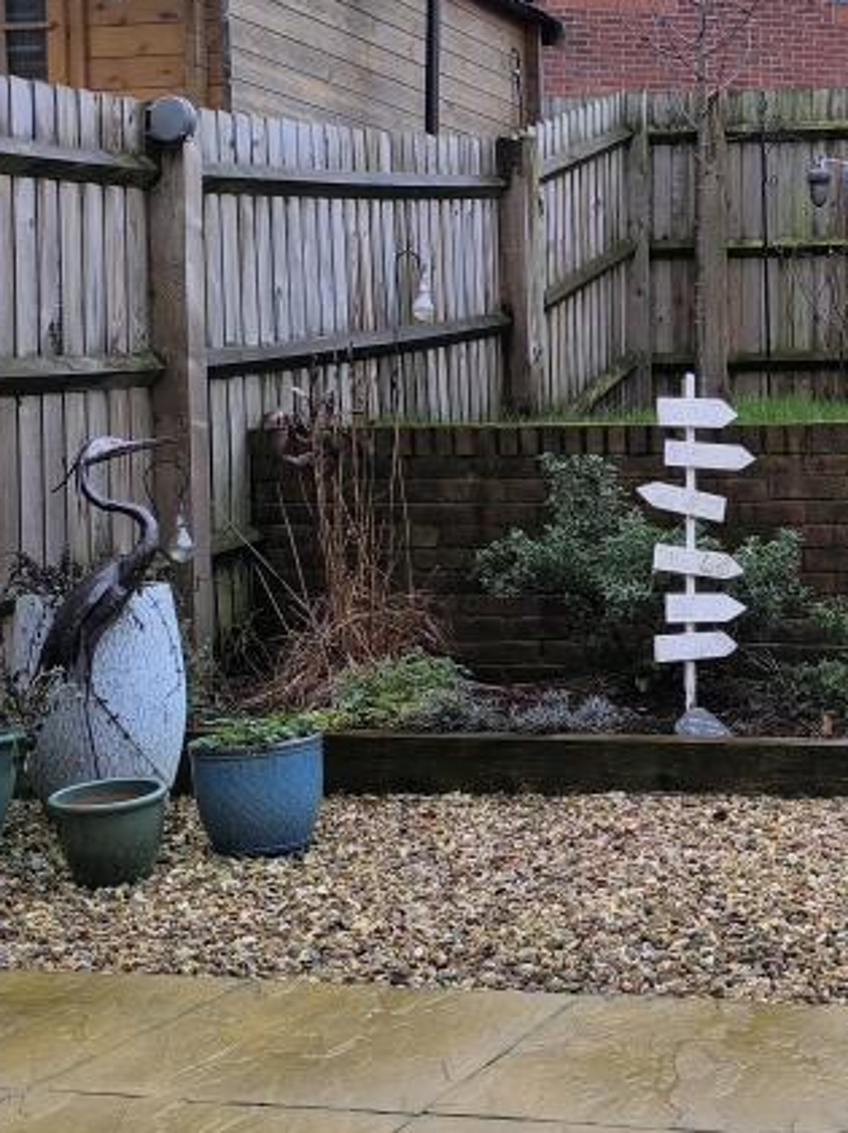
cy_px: 541
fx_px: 1832
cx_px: 910
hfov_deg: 24.5
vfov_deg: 34.4
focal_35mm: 56
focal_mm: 6.14
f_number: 1.65
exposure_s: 1/100
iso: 100
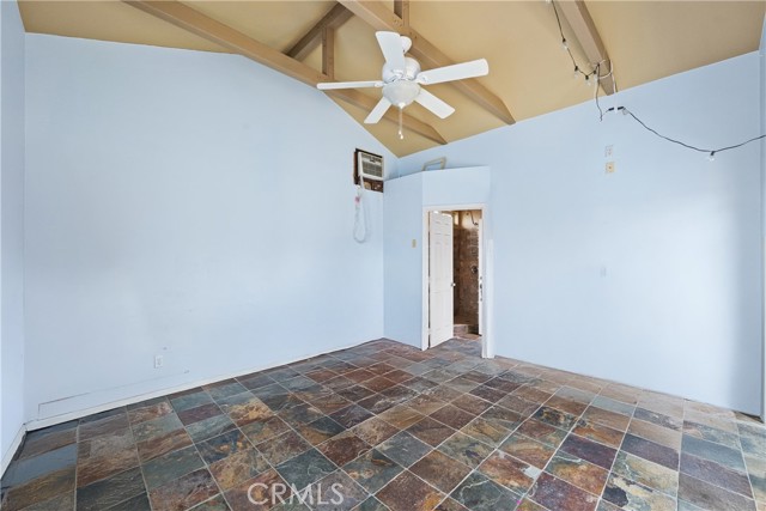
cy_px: 256
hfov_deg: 104.2
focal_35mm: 14
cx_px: 383
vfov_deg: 81.2
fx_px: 298
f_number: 8
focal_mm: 14
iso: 800
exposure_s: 1/80
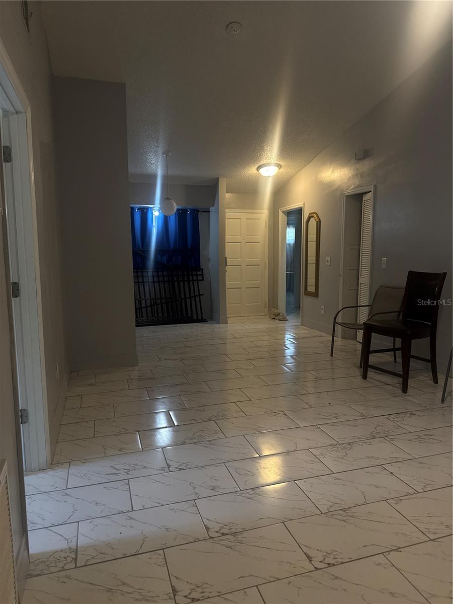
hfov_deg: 56.8
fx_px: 419
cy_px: 302
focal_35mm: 24
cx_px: 226
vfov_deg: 71.6
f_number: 1.78
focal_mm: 6.76
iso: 160
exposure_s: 1/60
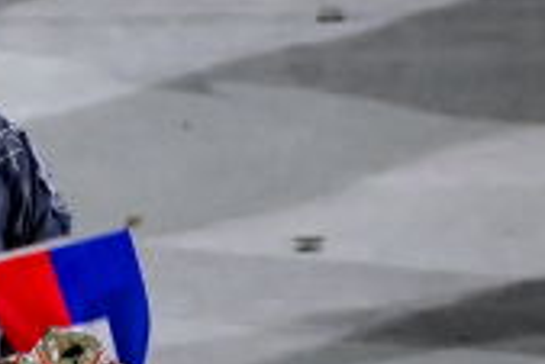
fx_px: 55136
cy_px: 678
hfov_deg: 0.6
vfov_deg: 0.4
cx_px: -1026
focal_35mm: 3639
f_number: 4
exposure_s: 1/200
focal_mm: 600
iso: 6400
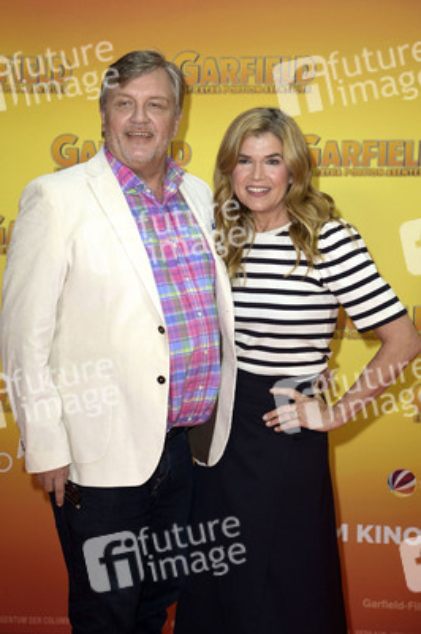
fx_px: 1371
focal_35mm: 78
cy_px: 317
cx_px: 210
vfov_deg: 26.0
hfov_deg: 17.5
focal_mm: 78
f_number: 5.6
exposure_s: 1/250
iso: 640
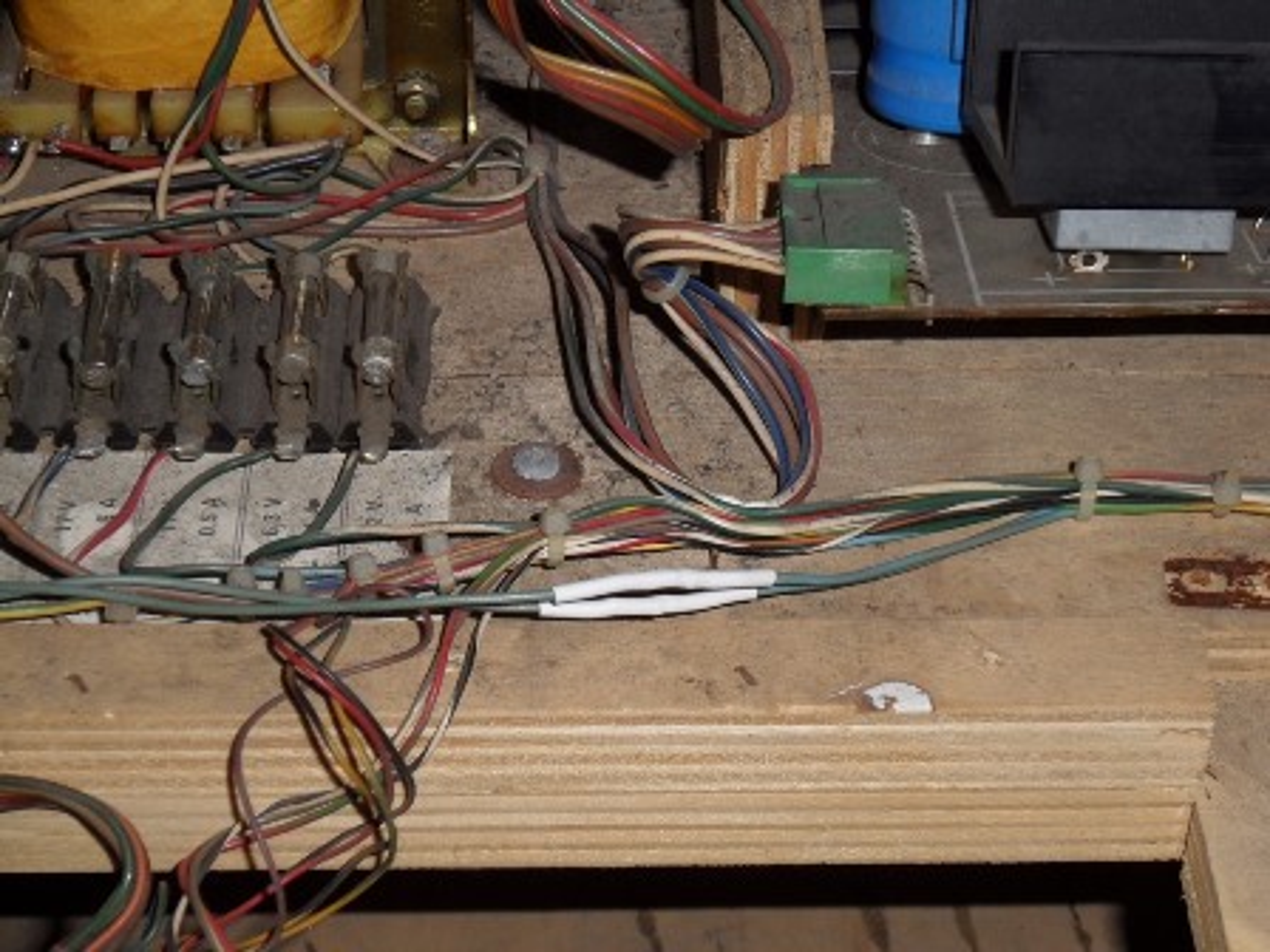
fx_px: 2972
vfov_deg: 18.2
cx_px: 635
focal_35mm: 81
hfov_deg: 24.1
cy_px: 476
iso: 160
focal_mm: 14.4
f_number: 12.9
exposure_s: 1/60
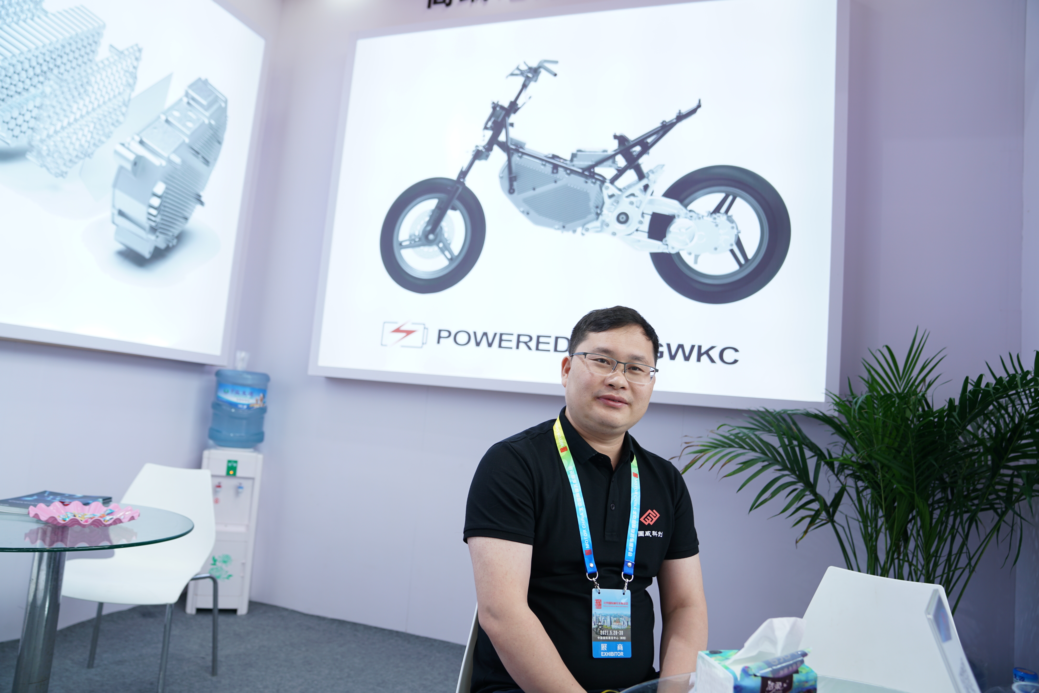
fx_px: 693
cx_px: 520
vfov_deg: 53.1
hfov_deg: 73.7
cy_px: 346
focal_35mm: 24
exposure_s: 1/60
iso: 100
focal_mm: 24
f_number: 2.8
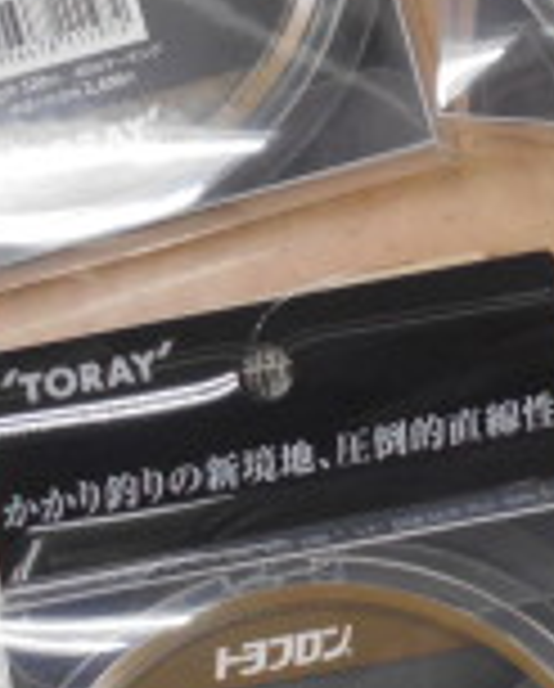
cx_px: 833
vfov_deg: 18.1
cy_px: 288
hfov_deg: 13.7
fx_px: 2166
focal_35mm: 106
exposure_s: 1/30
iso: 160
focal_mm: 4.6
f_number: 3.2
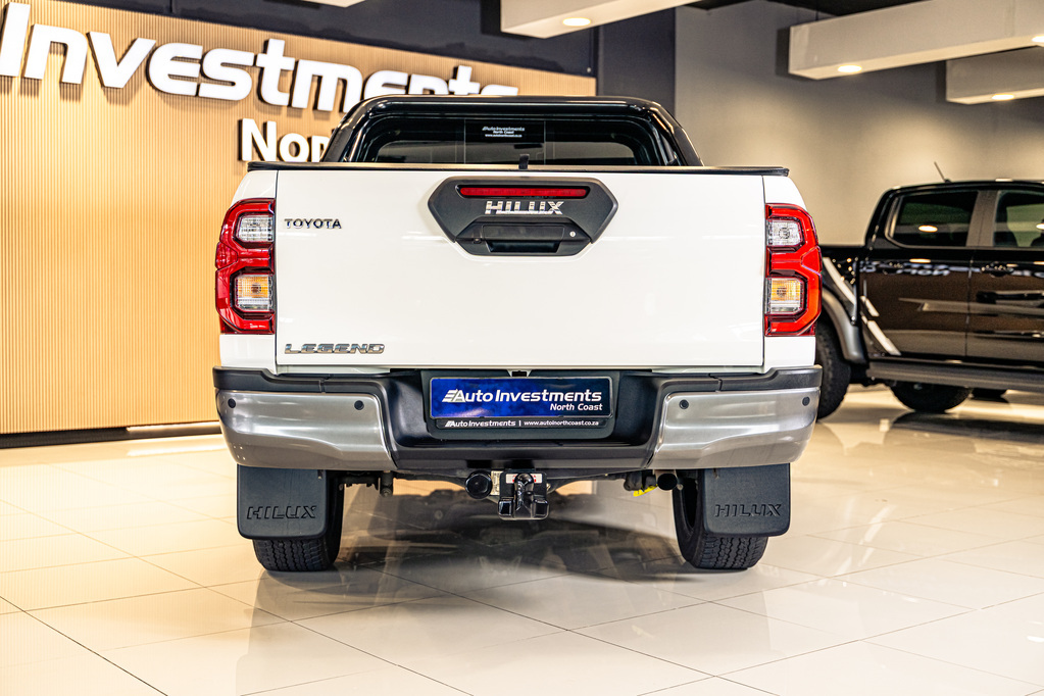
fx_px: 1276
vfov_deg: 30.5
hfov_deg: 44.5
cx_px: 522
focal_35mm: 44
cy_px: 348
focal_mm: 44
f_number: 2.8
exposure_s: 1/160
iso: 400
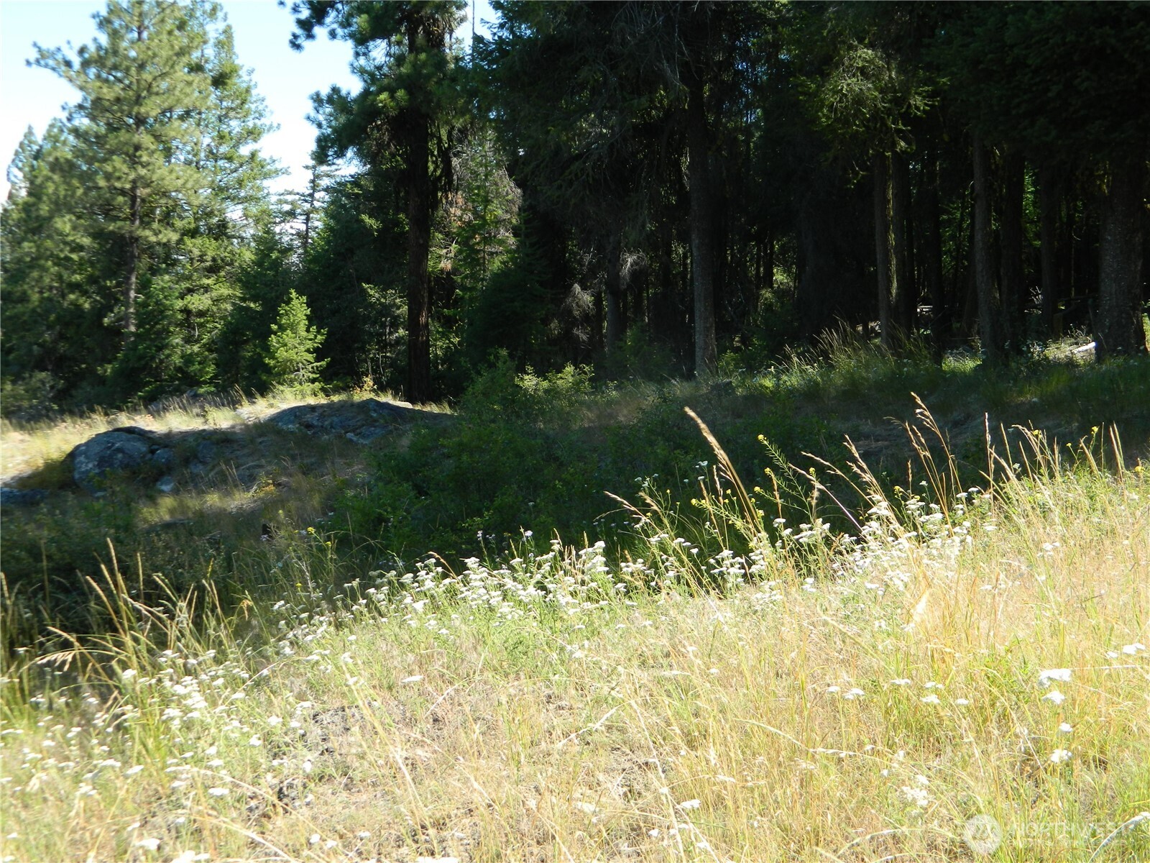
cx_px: 575
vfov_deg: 35.1
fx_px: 1362
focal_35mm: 41
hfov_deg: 45.8
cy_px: 432
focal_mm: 7.3
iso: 80
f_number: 9.8
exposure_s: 1/40
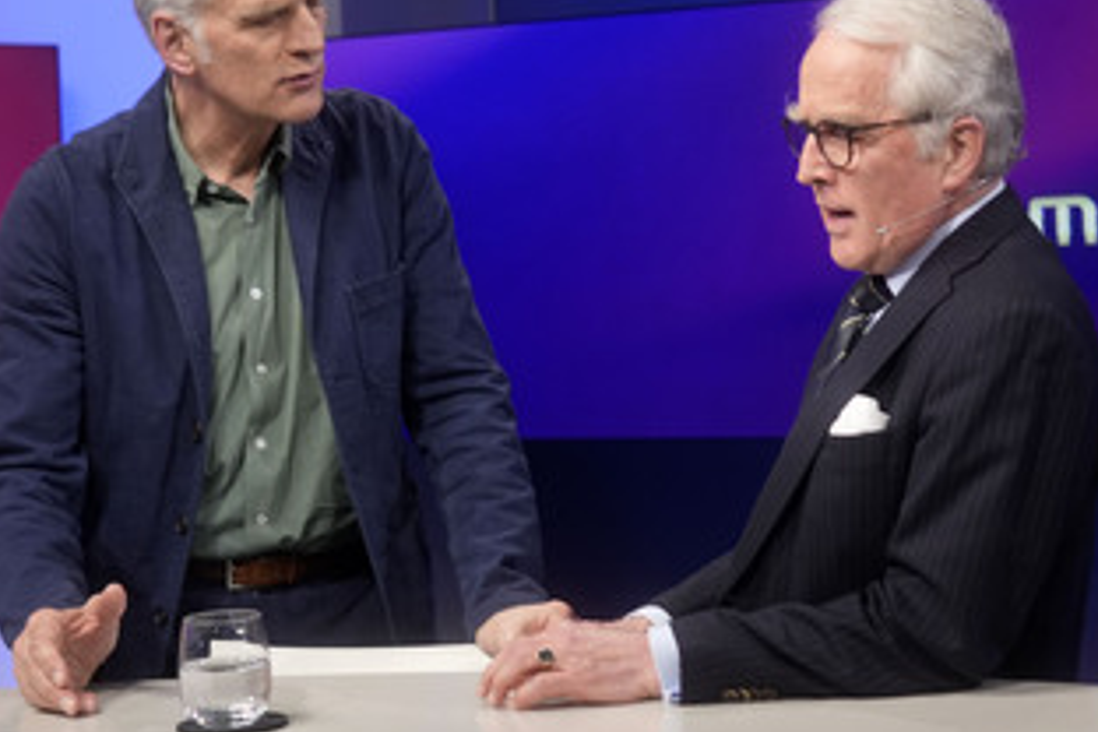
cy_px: 324
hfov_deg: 31.0
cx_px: 565
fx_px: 1982
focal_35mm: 65
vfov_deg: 20.9
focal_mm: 30
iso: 640
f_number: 2.2
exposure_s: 1/200
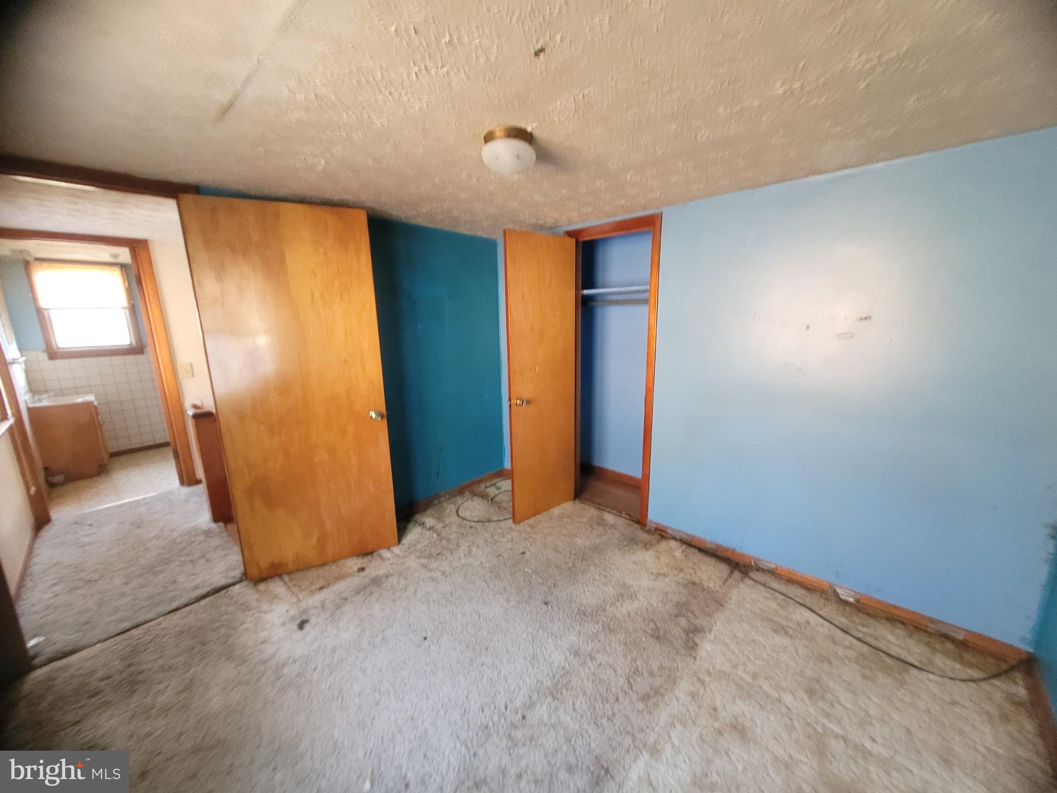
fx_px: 397
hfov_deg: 106.2
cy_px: 396
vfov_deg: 89.9
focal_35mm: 13
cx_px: 528
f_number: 2.2
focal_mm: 1.74
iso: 500
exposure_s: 1/30
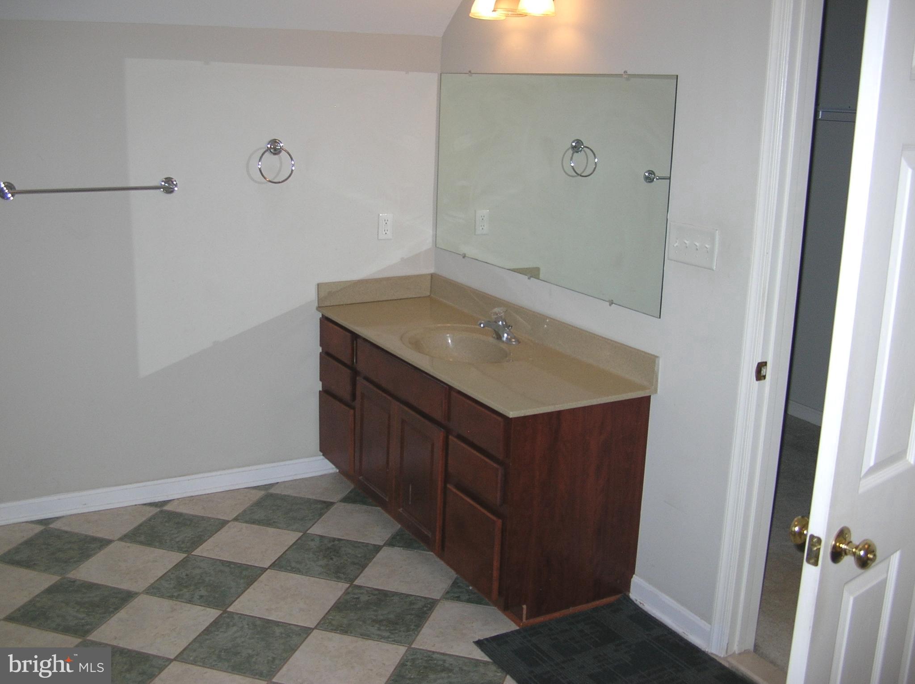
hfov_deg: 51.4
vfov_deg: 39.6
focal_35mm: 36
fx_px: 951
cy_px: 342
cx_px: 458
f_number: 2.7
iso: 50
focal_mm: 6
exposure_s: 1/60.1
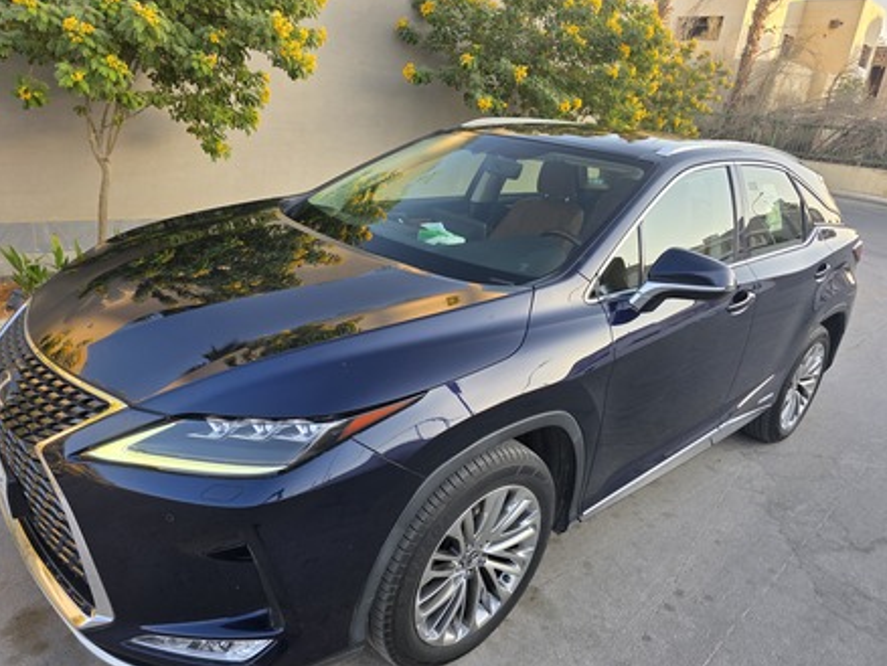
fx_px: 615
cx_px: 428
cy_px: 337
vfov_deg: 56.9
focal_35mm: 24
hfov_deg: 71.5
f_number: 1.7
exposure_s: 1/359
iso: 50
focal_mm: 6.3
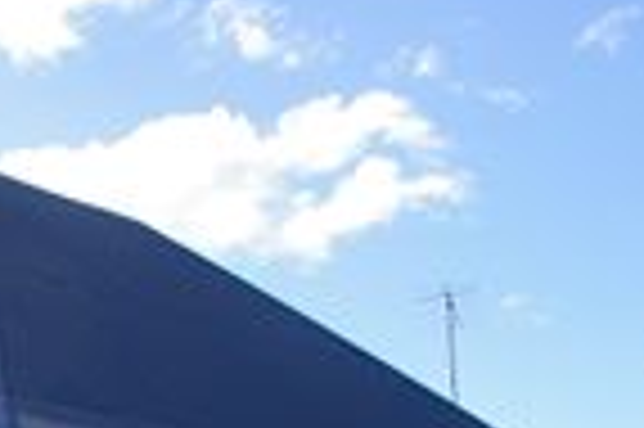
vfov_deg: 14.3
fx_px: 1590
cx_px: 117
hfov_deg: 22.5
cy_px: 637
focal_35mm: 89
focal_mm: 18
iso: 200
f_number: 6.7
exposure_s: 1/250
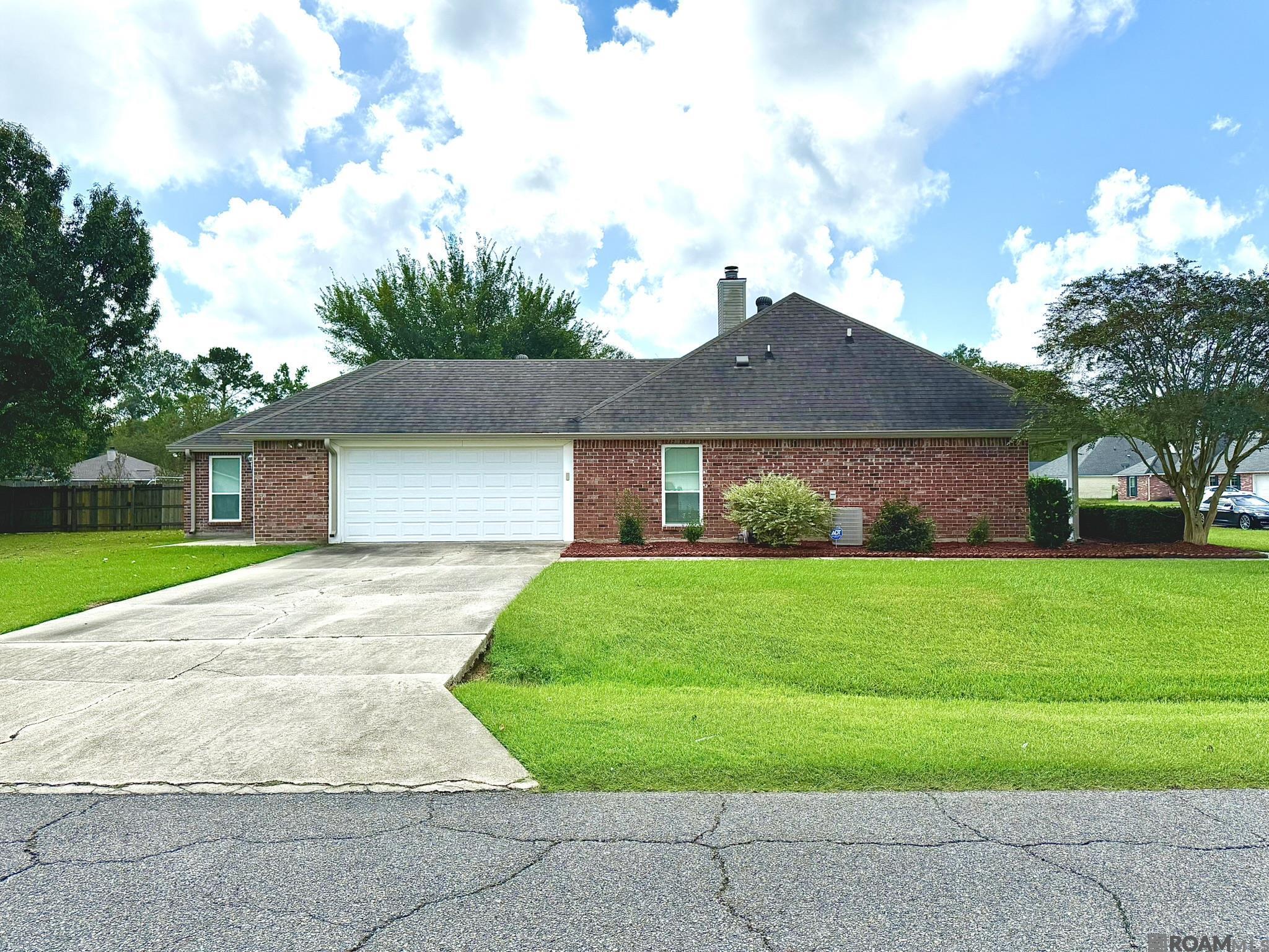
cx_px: 634
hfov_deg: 71.6
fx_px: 880
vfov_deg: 56.8
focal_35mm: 24
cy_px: 476
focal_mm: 6.76
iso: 100
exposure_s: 1/11905
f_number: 1.78
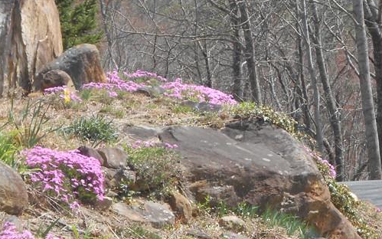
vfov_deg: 9.5
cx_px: 255
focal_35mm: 137
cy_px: 209
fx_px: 1426
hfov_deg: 15.2
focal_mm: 11.3
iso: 80
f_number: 5.6
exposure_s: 1/200
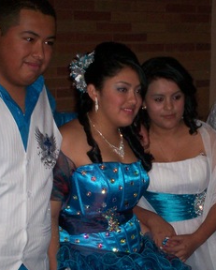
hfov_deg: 19.6
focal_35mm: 78
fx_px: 622
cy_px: 149
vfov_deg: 24.4
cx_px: 147
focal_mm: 6
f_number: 4.5
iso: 140
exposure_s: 1/60
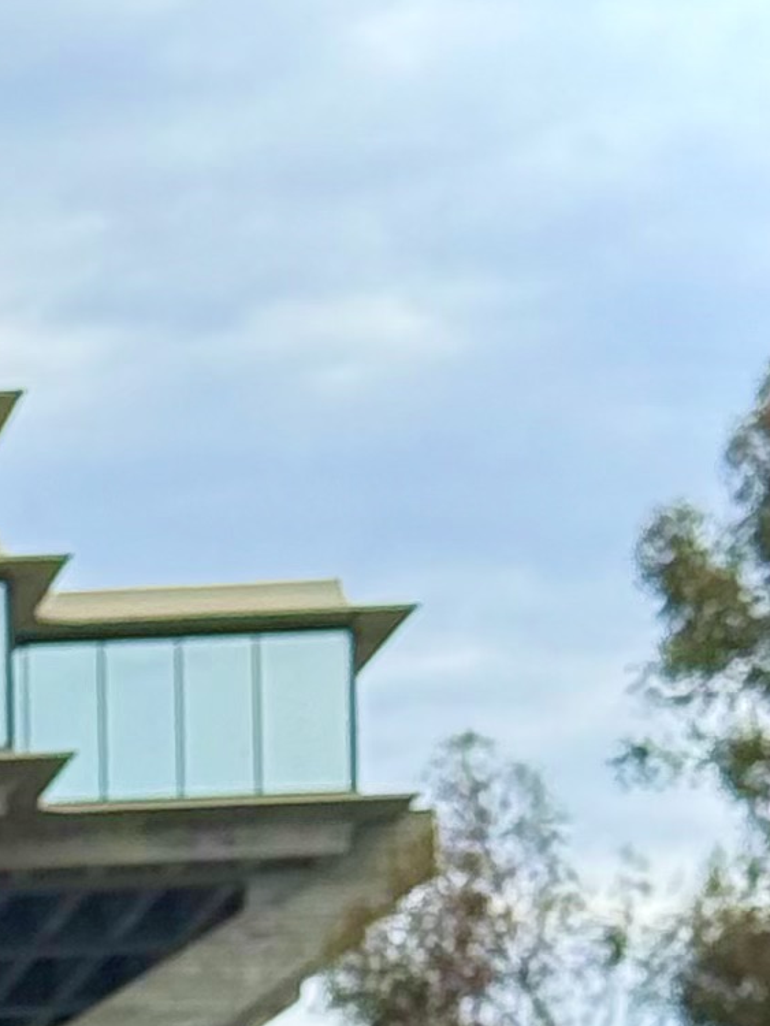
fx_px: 7648
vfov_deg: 7.4
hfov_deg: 5.5
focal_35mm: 258
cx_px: -1221
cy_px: 2049
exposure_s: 1/2865
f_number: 1.78
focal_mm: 6.76
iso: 100
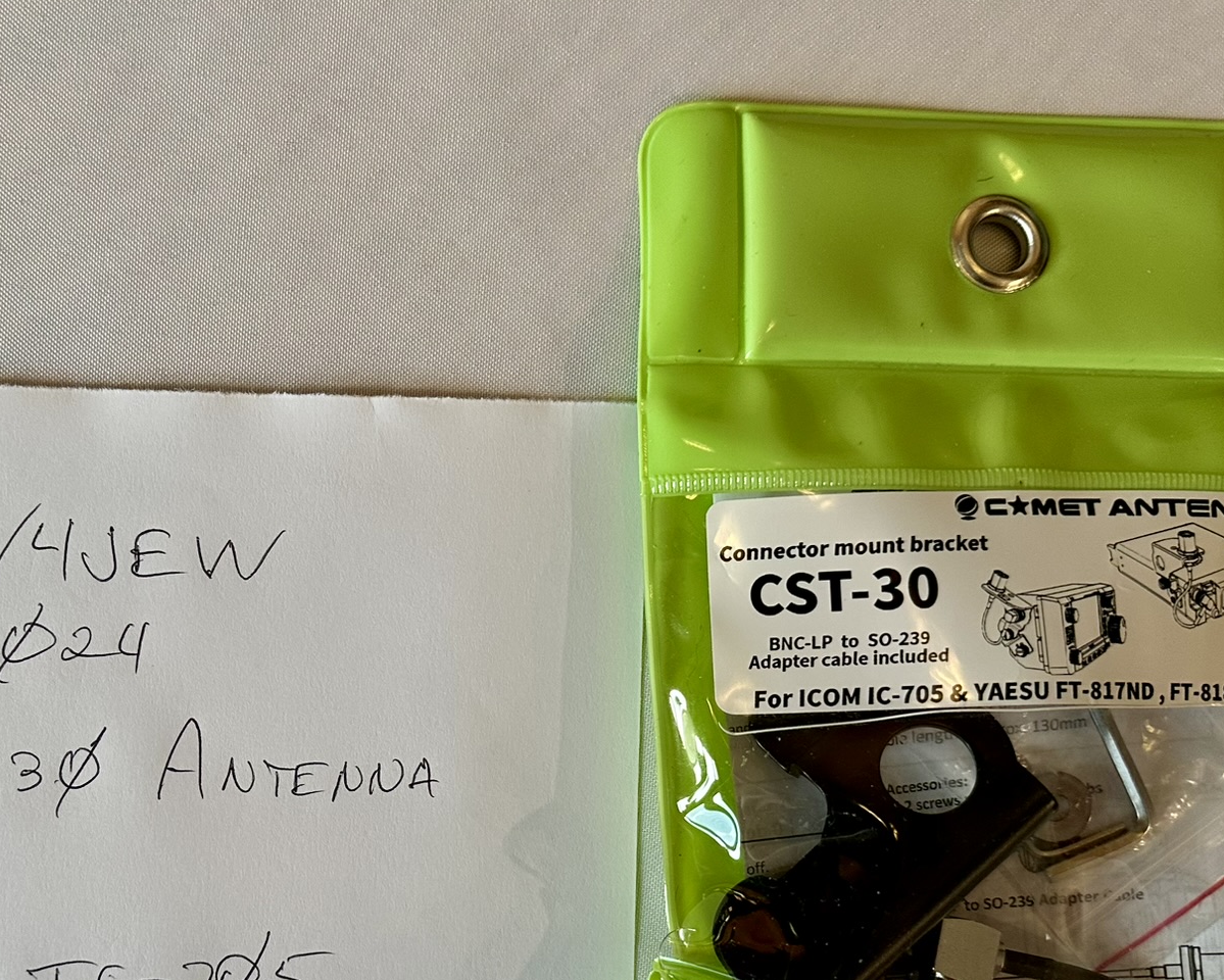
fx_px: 1449
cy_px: 668
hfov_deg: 44.7
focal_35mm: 40
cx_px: 356
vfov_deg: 36.9
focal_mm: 6.86
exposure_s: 1/58
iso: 160
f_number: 1.78
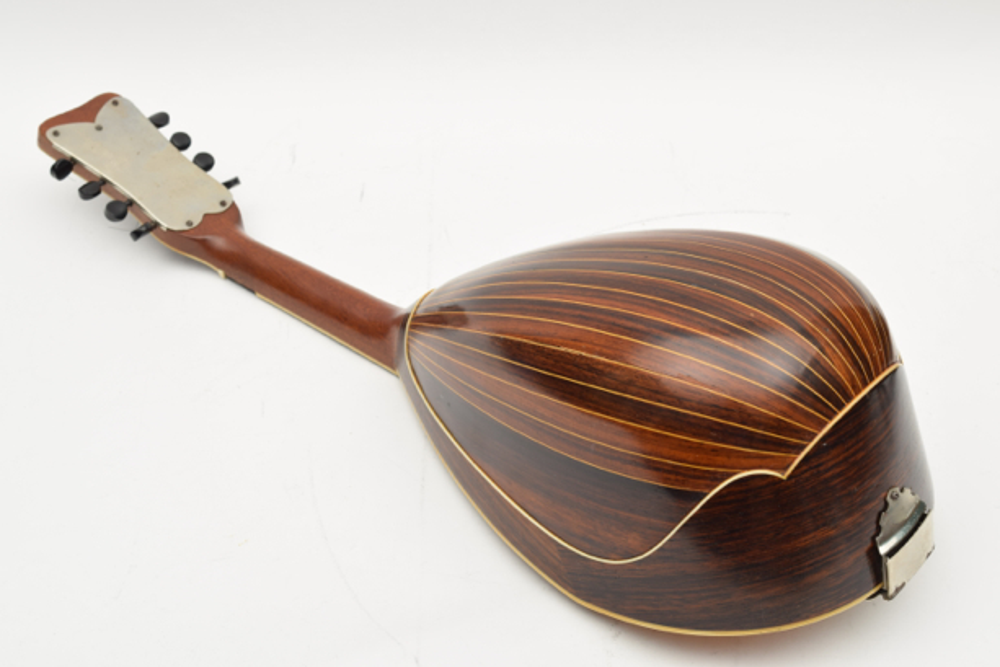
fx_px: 1959
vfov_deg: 19.3
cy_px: 337
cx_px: 496
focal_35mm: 71
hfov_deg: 28.6
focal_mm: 45
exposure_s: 1/125
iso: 100
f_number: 9
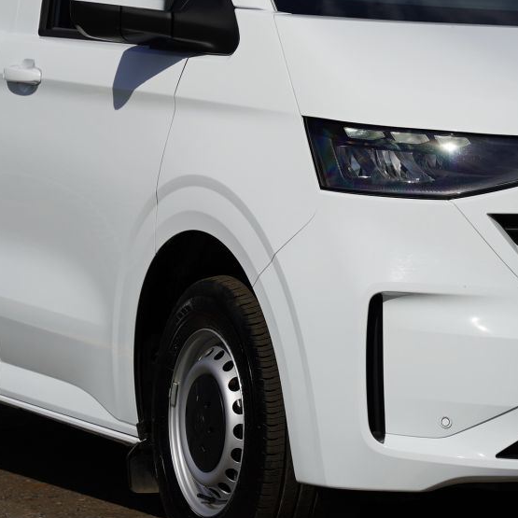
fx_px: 2725
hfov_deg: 10.8
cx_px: 427
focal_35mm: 161
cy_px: 129
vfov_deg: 10.8
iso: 100
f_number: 5
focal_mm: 65.8
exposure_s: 1/1000
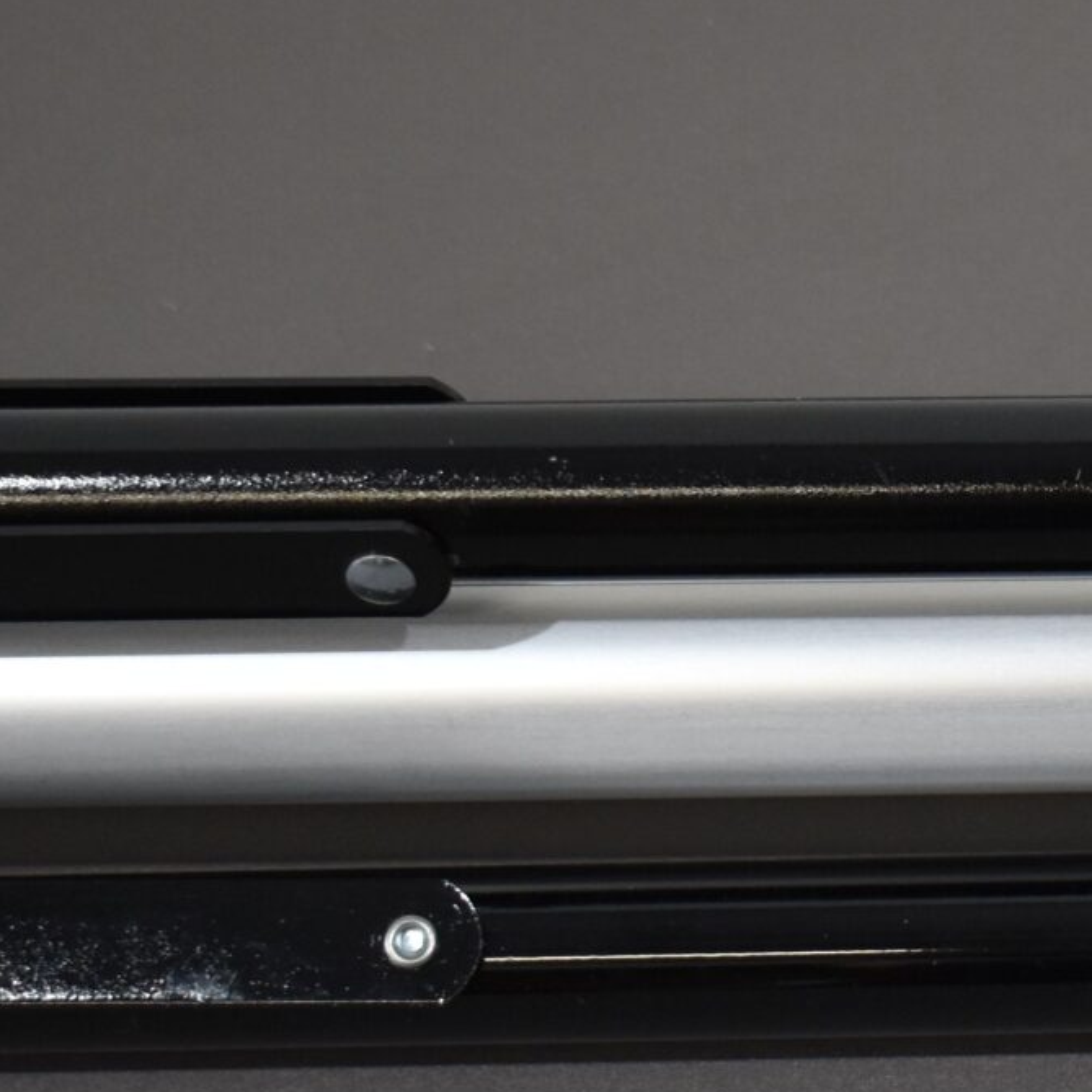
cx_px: 1459
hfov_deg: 12.8
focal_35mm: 132
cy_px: 626
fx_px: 4698
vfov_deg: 13.3
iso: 800
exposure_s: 1/250
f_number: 4
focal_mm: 27
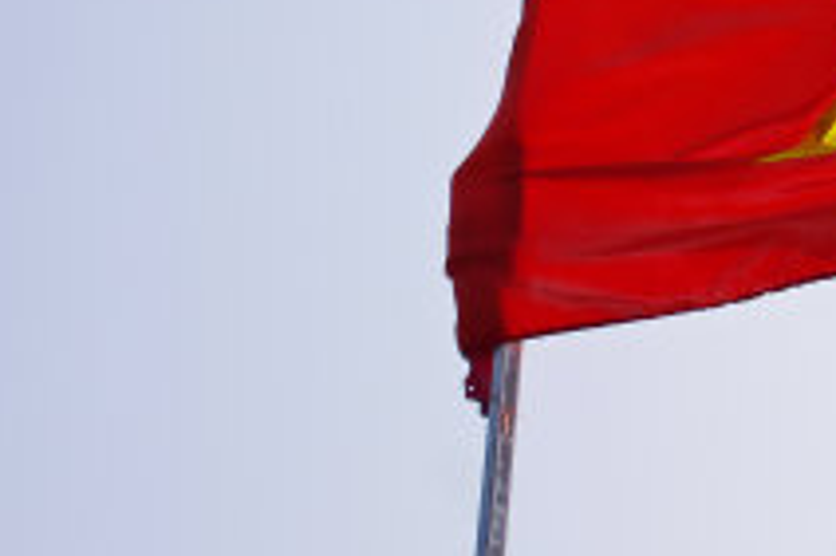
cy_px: -16
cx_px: 966
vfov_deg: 9.1
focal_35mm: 150
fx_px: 3481
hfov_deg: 13.4
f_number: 5.6
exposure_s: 1/2000
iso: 200
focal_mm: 35
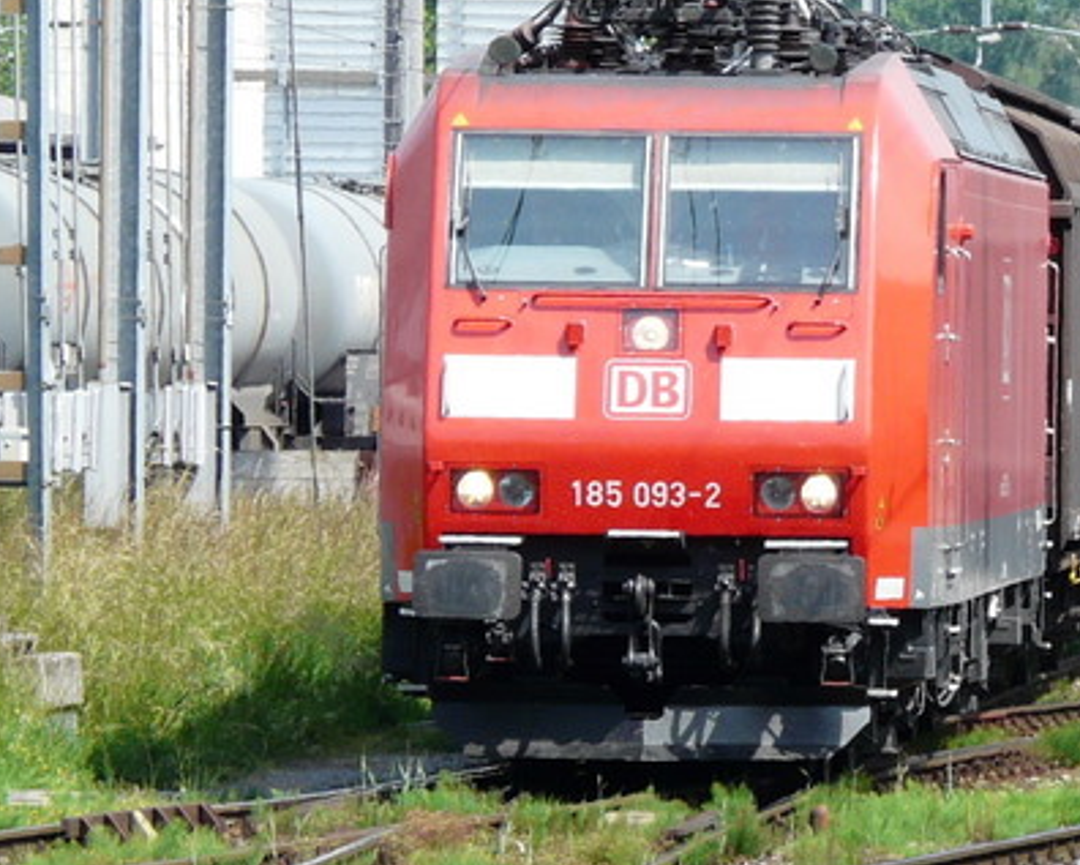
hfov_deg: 3.6
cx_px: 1353
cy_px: 415
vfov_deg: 2.9
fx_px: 17169
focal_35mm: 537
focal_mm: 35.9
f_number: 5.6
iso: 100
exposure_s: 1/250
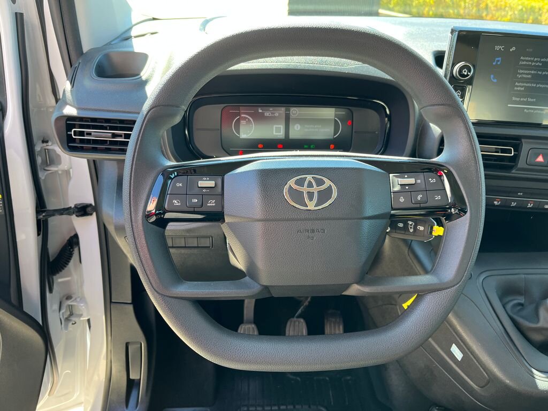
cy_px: 206
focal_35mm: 26
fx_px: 412
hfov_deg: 67.3
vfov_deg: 53.1
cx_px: 274
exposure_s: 1/121
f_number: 1.6
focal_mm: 5.1
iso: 100
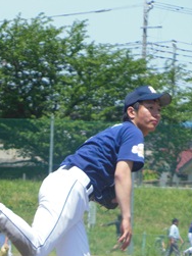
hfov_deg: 2.8
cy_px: 202
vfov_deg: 3.8
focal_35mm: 525
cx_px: 56
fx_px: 3886
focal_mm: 52.5
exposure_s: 1/320
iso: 125
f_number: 5.8
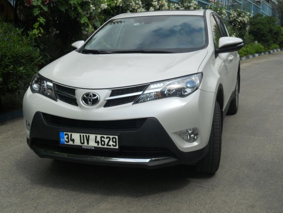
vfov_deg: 31.5
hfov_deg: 41.2
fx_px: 376
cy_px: 106
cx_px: 142
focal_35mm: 46
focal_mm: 8.2
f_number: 4.3
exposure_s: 1/800
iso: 80
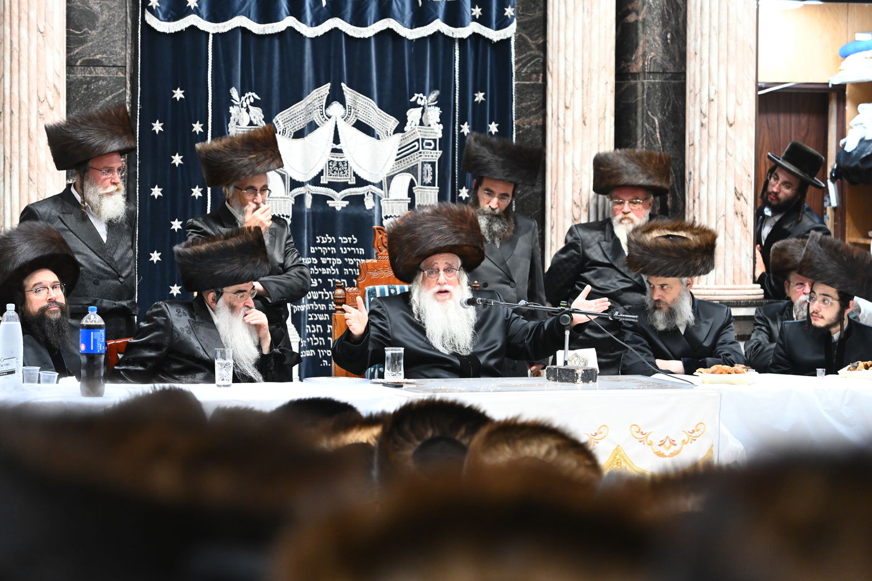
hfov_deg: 13.7
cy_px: 290
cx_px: 436
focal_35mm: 150
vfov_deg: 9.1
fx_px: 3633
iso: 3200
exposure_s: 1/125
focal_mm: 150
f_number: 5.6
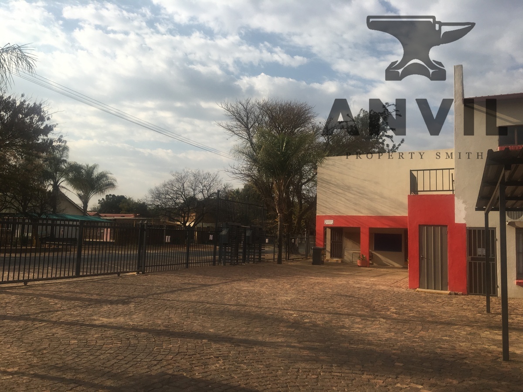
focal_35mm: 29
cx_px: 262
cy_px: 196
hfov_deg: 61.7
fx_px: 438
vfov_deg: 48.2
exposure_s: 1/1538
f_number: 2.2
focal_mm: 4.15
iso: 25
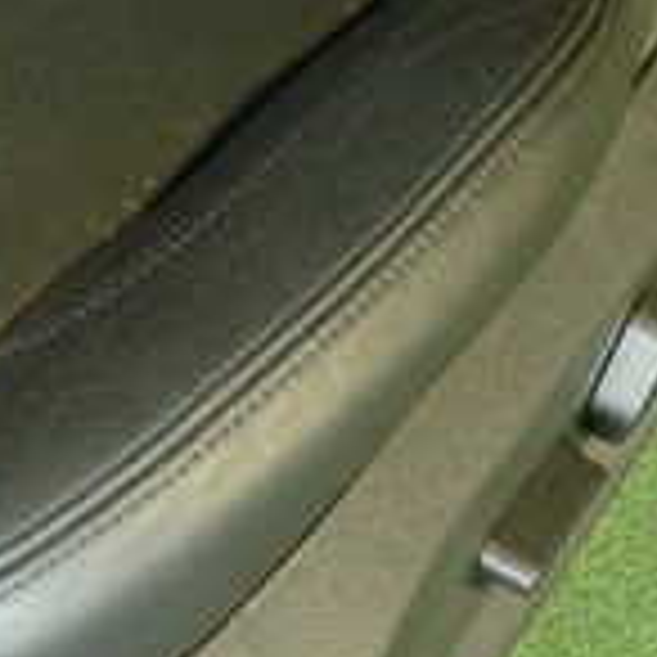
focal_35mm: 91
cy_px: 72
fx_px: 1954
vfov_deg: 18.8
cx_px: -4
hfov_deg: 18.6
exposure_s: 1/30
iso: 800
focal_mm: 4.5
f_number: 2
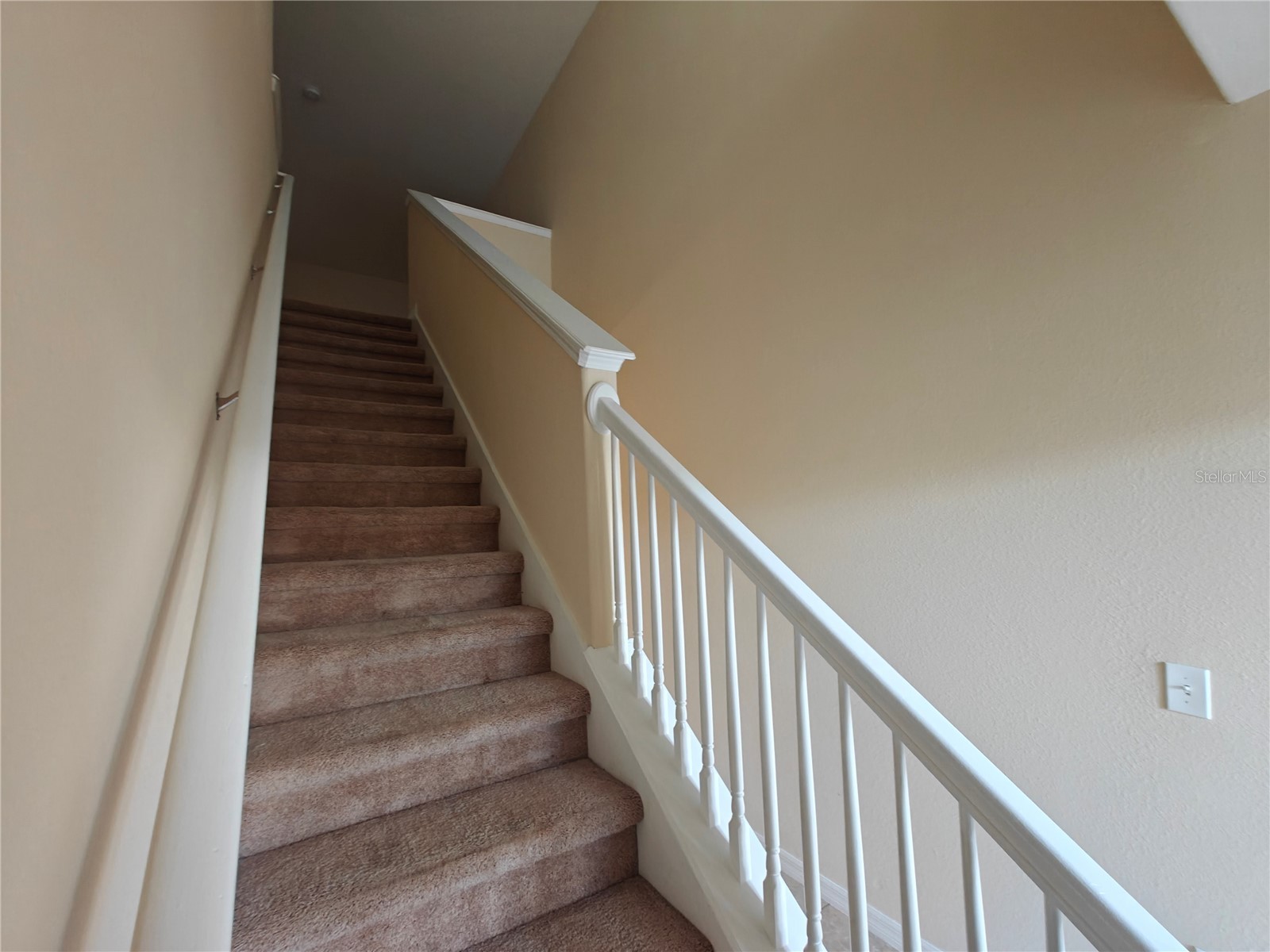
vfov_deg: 85.7
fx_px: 514
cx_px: 635
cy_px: 476
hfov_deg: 102.1
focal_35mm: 14
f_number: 2.2
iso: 500
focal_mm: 2.62
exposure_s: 1/30
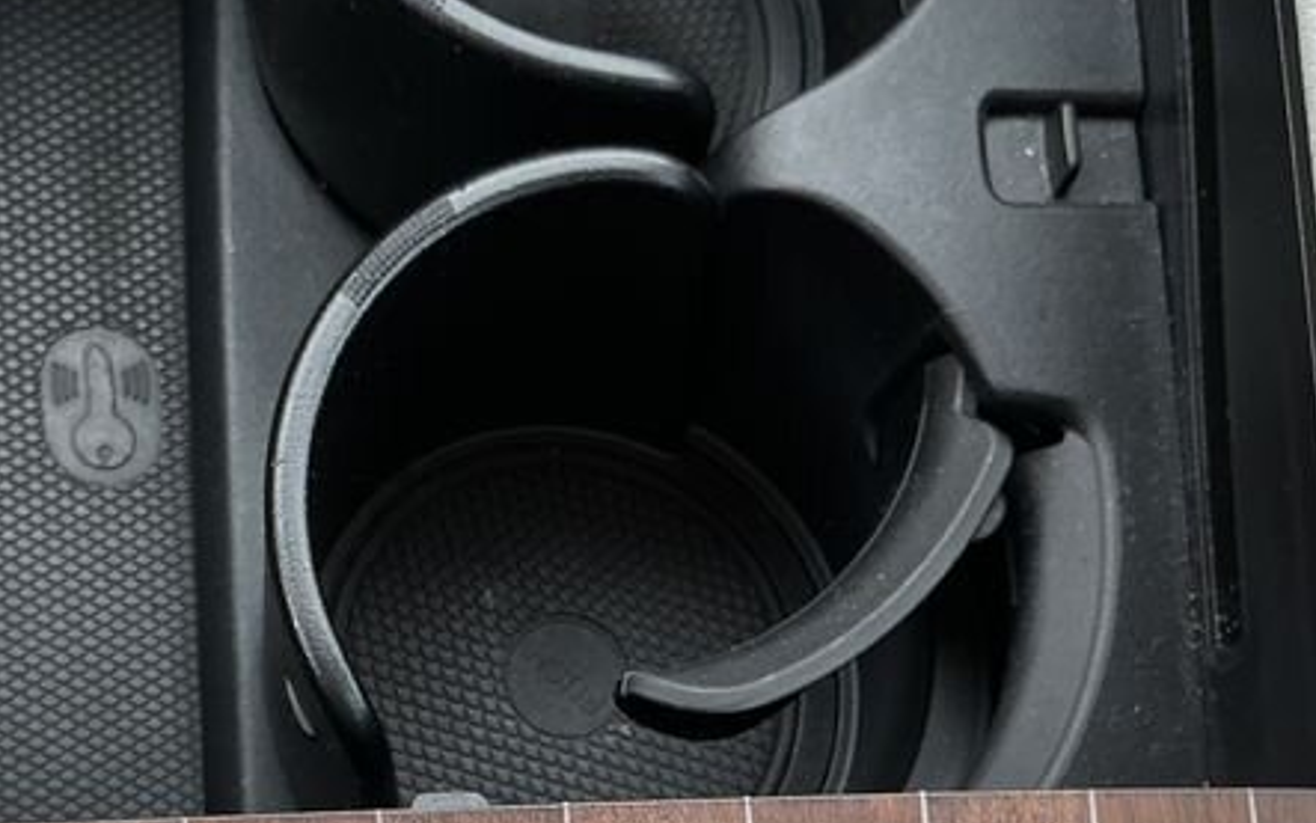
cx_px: 564
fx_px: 2547
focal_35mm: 71
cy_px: 1061
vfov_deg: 17.3
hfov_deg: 28.9
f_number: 1.8
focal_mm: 3
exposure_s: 1/120
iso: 20
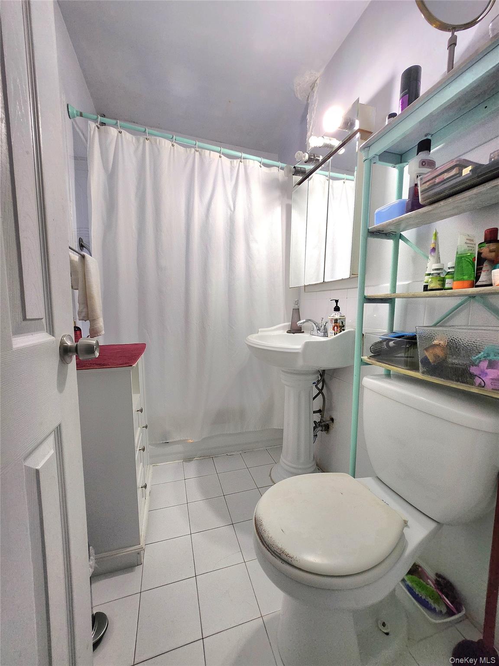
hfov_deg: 89.9
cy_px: 333
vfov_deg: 106.2
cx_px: 250
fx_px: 250
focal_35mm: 13
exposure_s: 1/60.2
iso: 160
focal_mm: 1.74
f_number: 2.2
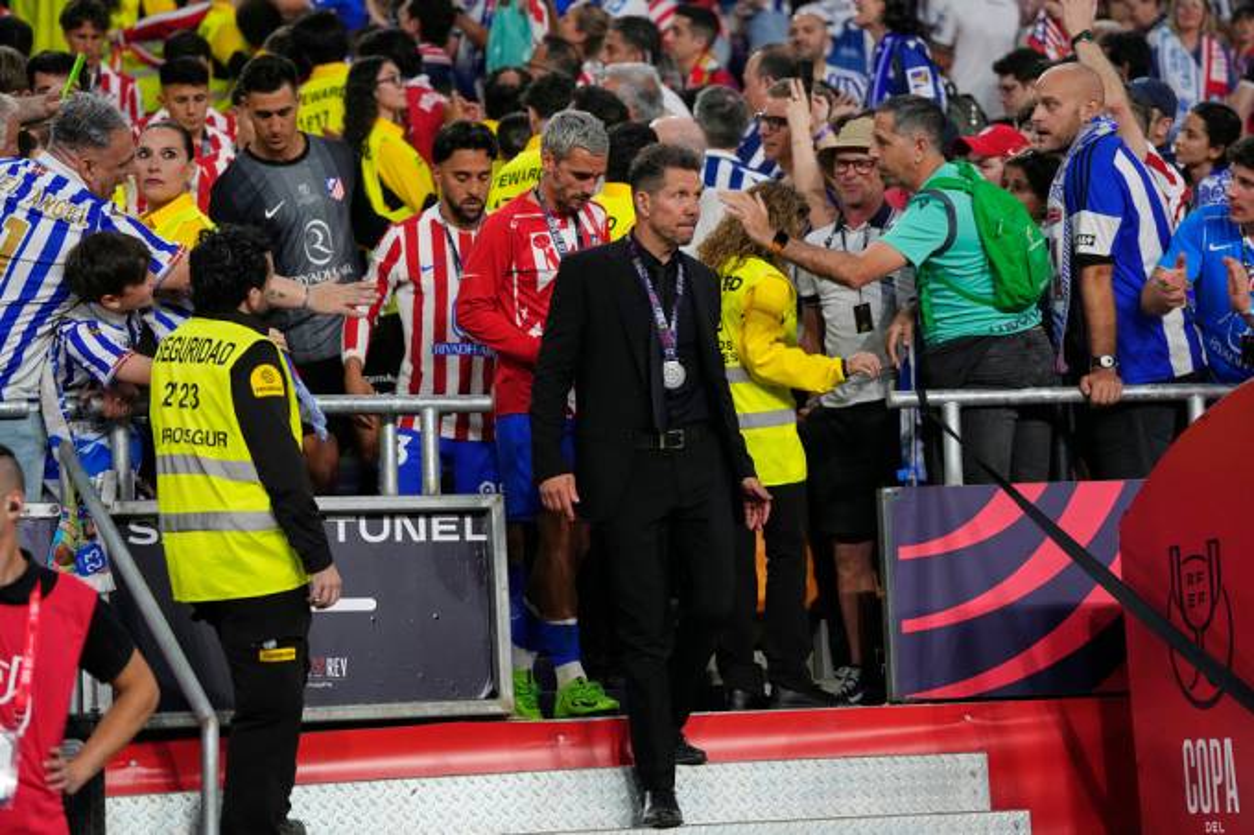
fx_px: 4144
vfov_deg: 11.5
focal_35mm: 119
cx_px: 627
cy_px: 418
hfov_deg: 17.2
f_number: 2.8
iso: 3200
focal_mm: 119
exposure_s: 1/1600
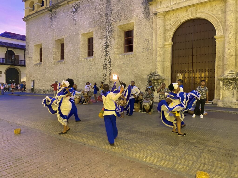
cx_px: 119
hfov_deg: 67.3
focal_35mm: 26
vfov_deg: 53.1
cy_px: 89
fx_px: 179
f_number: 1.8
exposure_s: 1/30
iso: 640
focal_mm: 4.25
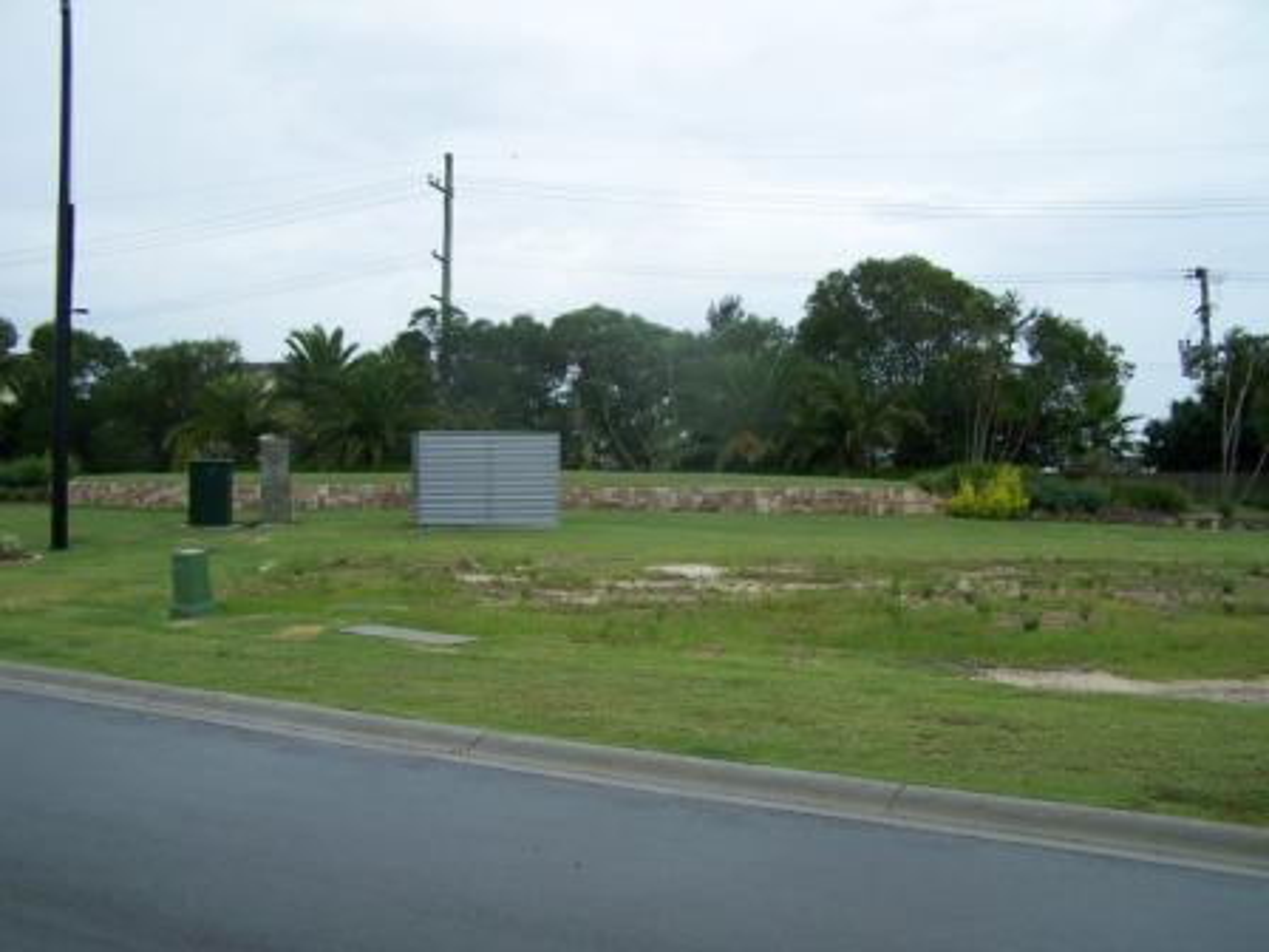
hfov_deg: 49.0
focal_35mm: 38
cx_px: 634
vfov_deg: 37.7
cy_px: 476
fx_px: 1393
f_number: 2.8
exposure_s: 1/640
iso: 80
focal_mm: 6.3
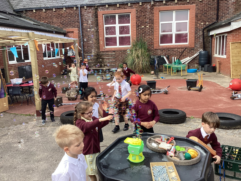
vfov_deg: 45.4
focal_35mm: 31
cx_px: 120
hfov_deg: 58.4
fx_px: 216
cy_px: 90
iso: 25
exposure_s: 1/485
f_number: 2.4
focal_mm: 3.3
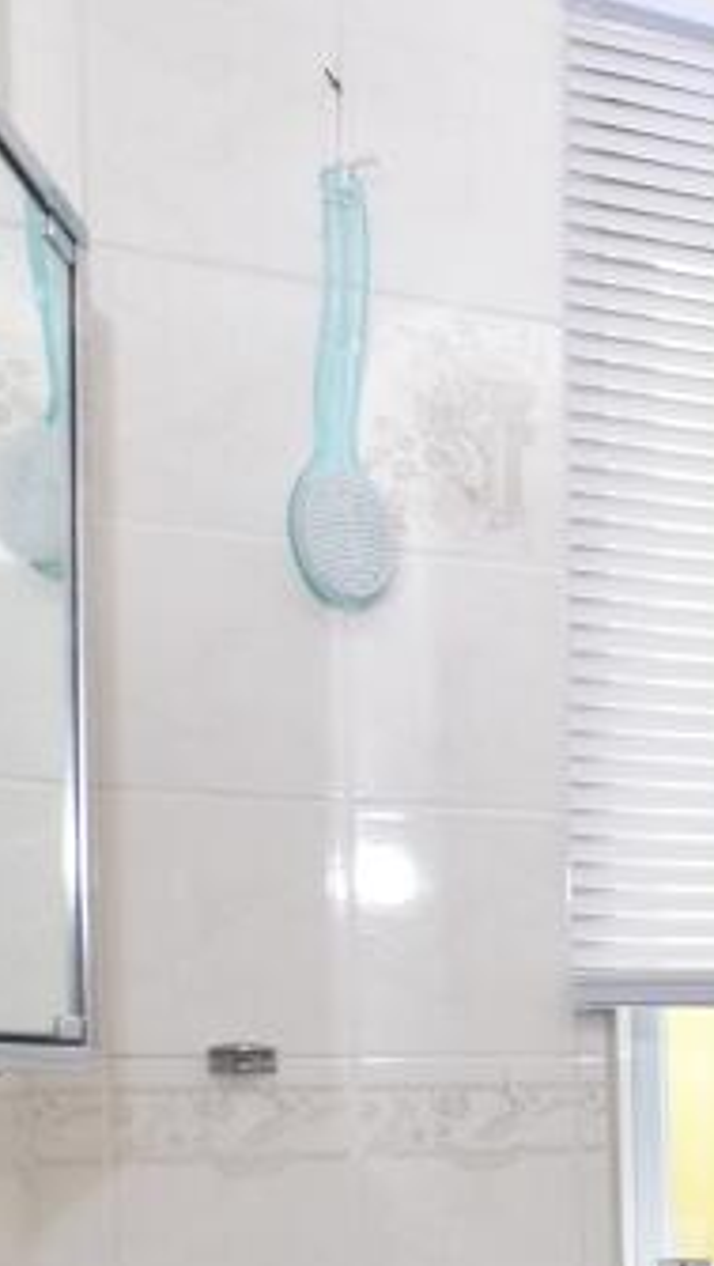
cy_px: 1102
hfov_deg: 14.8
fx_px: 1612
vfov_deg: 40.2
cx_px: 1734
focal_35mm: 48
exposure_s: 1/6
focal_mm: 10
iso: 100
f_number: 5.6
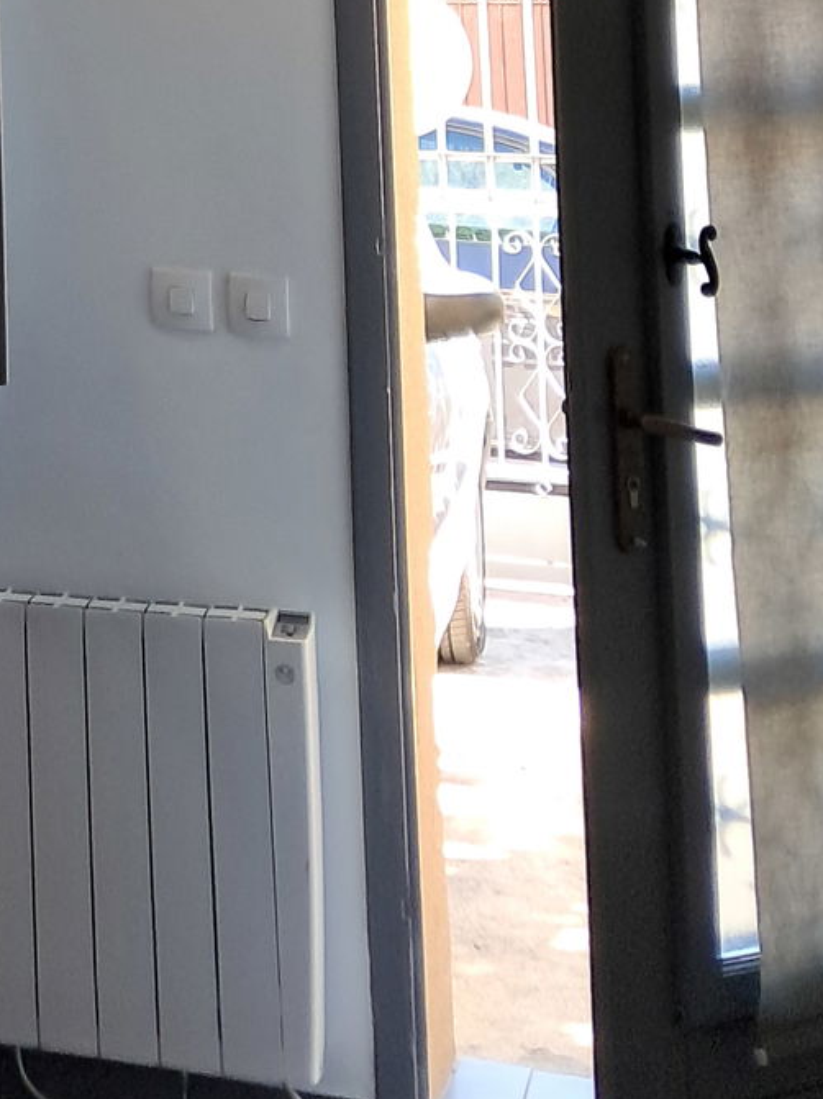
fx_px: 2728
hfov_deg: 15.8
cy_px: -477
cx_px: -405
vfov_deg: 20.1
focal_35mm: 86
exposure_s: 1/60
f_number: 1.8
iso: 80
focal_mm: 4
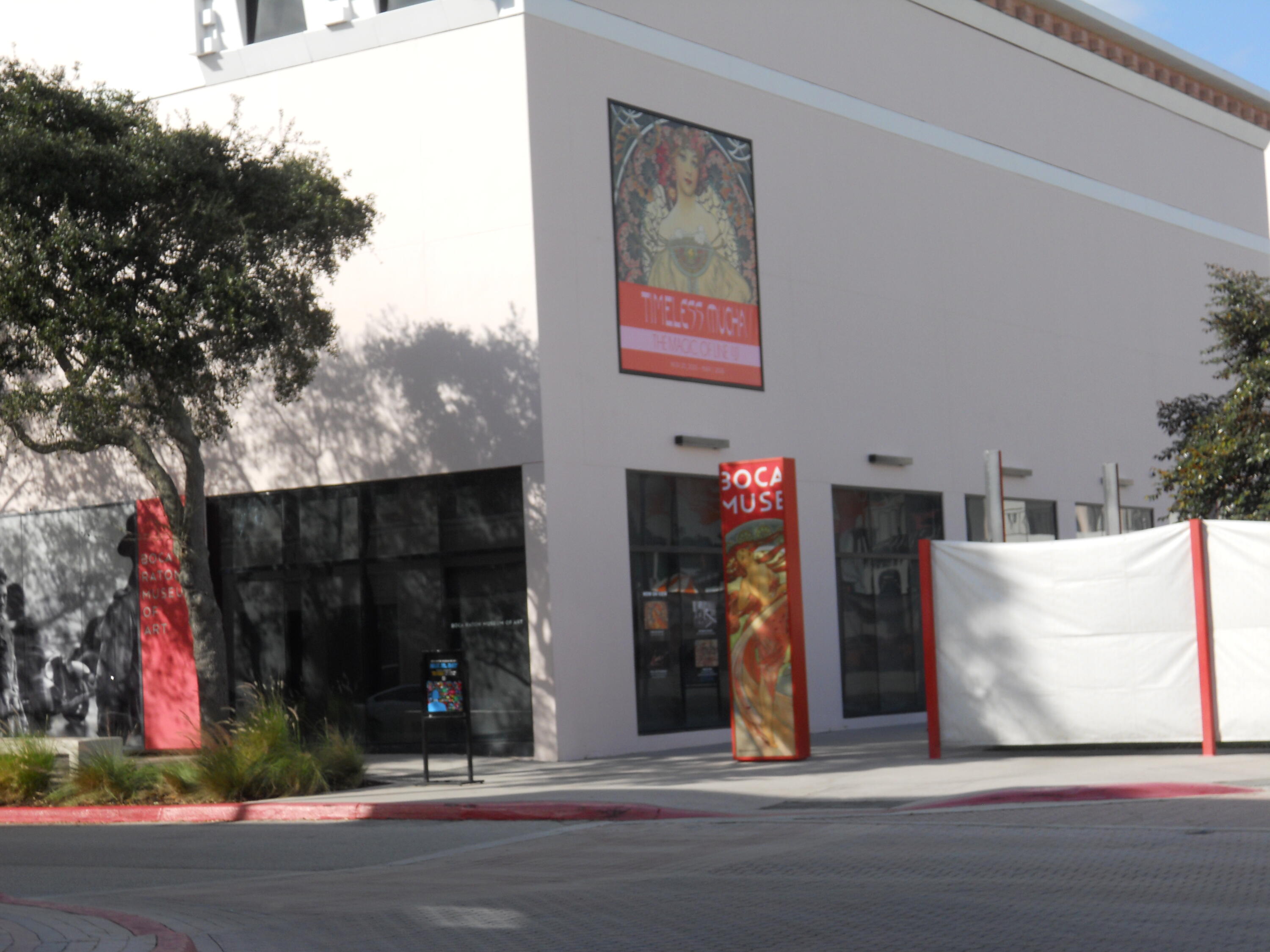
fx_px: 2311
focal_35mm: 63
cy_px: 476
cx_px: 635
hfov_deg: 30.7
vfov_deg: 23.3
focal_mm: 11.2
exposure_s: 1/640
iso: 80
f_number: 4
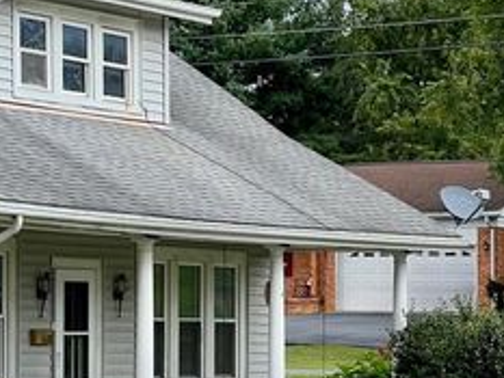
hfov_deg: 11.9
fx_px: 2404
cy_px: 256
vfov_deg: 9.0
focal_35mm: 165
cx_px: 52
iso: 32
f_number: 2.8
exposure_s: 1/374
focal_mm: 9
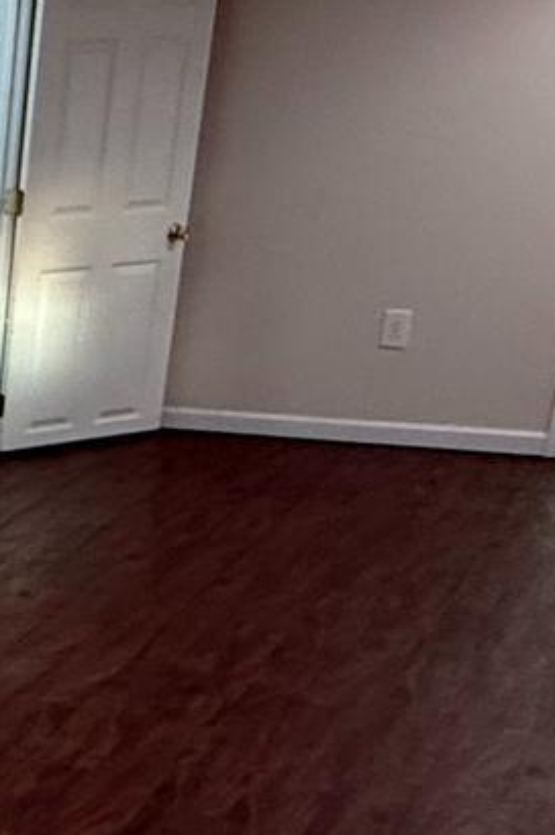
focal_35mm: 73
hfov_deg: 15.3
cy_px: 841
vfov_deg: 26.2
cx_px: -524
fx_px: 1691
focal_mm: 2.22
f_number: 2.2
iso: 400
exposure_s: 1/60
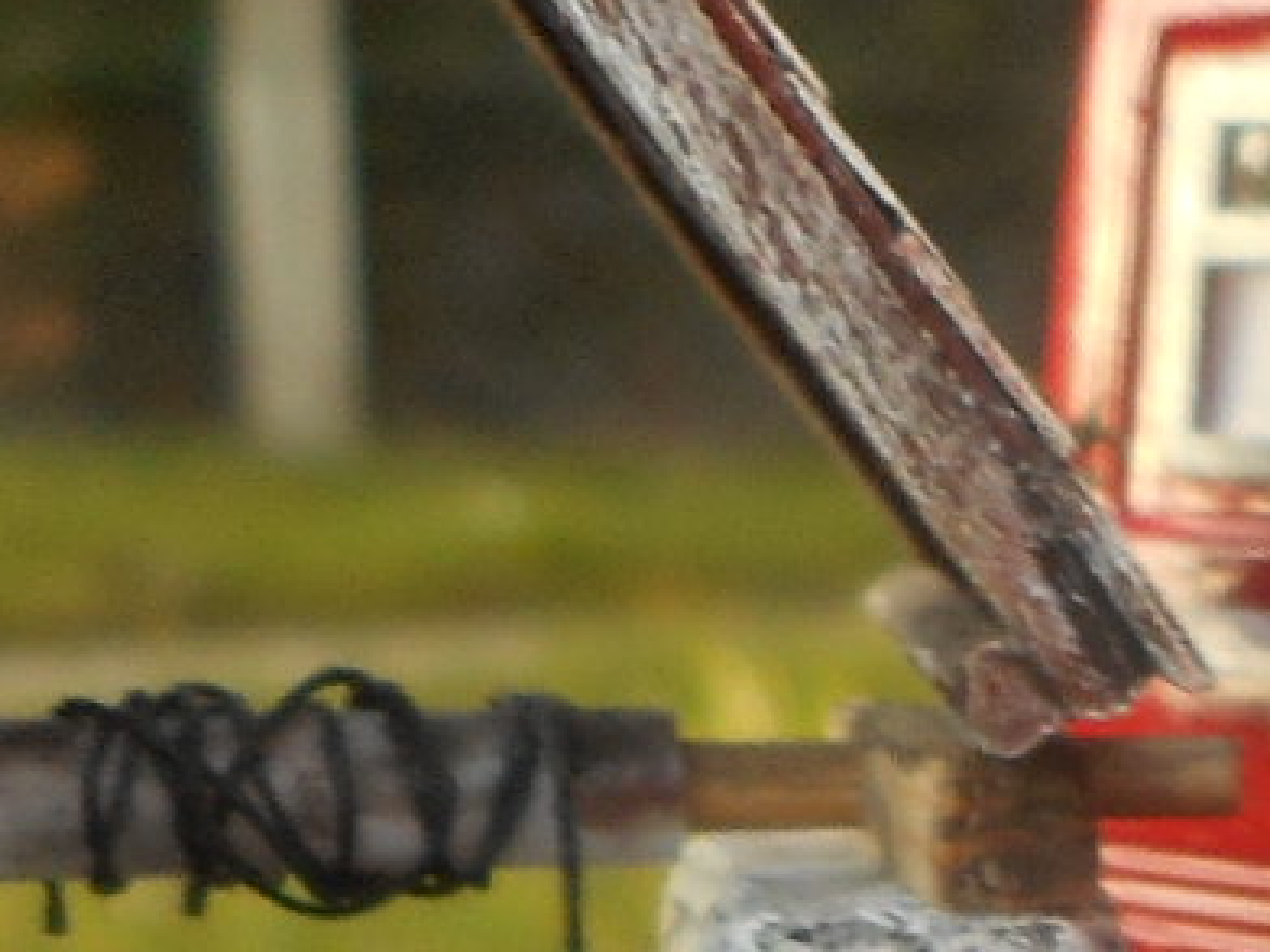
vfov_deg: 10.0
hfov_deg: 11.9
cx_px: 2644
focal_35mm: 145
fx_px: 5320
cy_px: 1302
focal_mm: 4.5
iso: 80
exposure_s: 1/40
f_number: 3.7
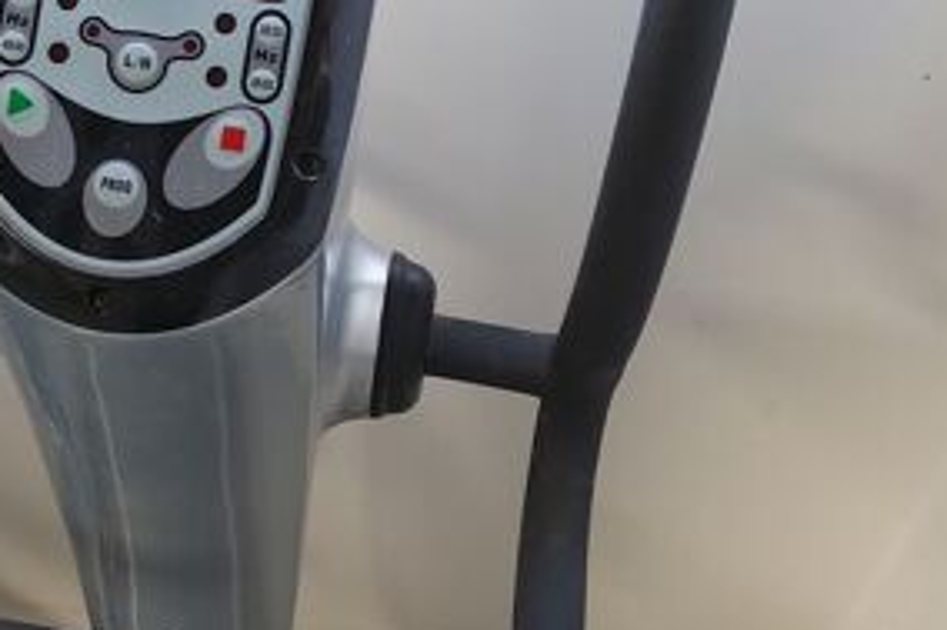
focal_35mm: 61
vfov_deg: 22.1
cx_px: 290
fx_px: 1604
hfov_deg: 32.5
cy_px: 213
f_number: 2
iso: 250
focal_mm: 3.08
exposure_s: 1/25
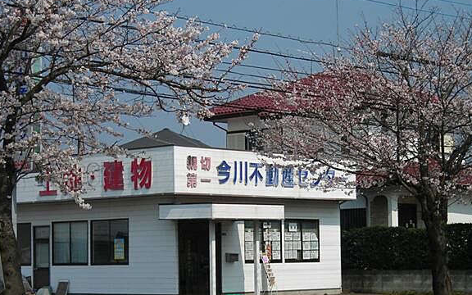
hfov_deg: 19.6
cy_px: 171
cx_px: 258
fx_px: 1364
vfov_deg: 12.3
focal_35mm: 106
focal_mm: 14.8
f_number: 9.1
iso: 50
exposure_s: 1/158
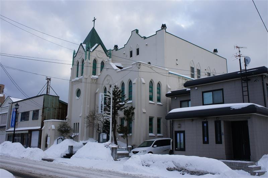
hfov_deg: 57.3
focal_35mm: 33
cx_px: 134
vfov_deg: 39.9
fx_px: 245
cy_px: 89
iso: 200
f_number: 11
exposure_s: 1/100
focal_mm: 22
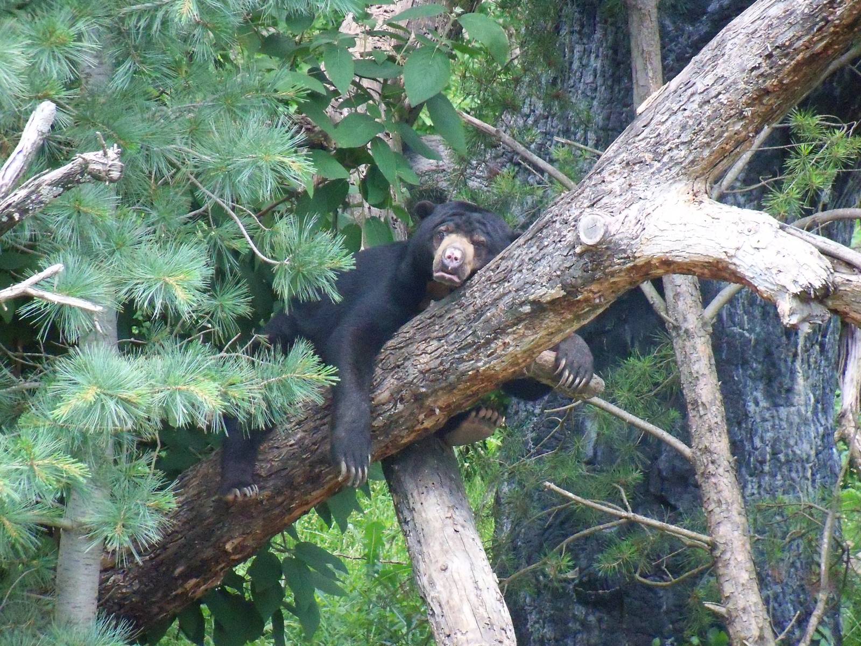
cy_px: 323
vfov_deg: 5.2
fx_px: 7114
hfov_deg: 6.9
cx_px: 430
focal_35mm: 286
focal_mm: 50.6
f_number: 4.5
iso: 1000
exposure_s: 1/500
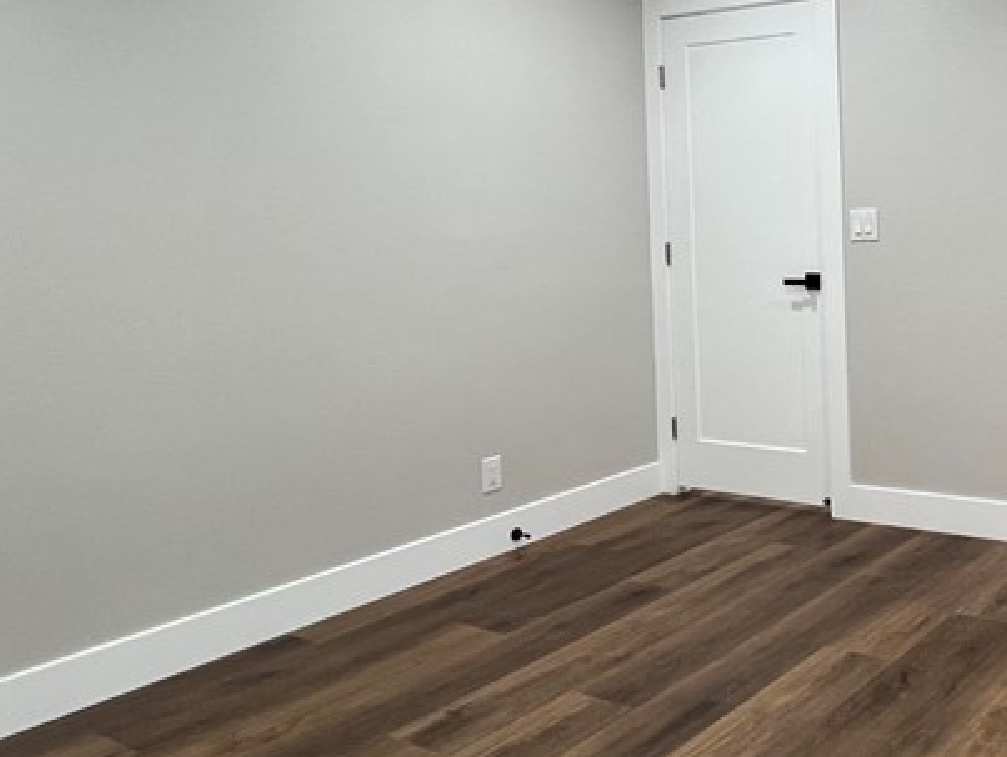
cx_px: 947
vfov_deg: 42.4
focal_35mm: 33
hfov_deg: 48.2
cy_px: 250
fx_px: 961
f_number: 1.8
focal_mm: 1.57
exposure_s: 1/120
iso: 250
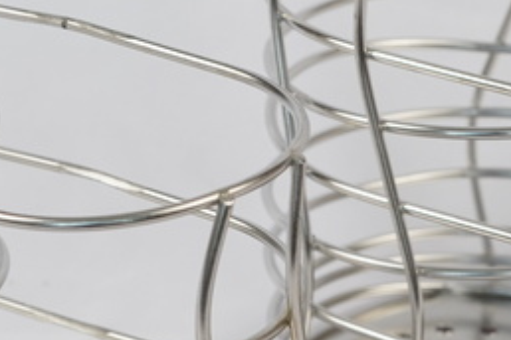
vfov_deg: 7.1
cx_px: 410
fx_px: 2754
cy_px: 167
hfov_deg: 10.6
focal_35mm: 194
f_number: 8
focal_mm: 50
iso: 400
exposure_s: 1/100
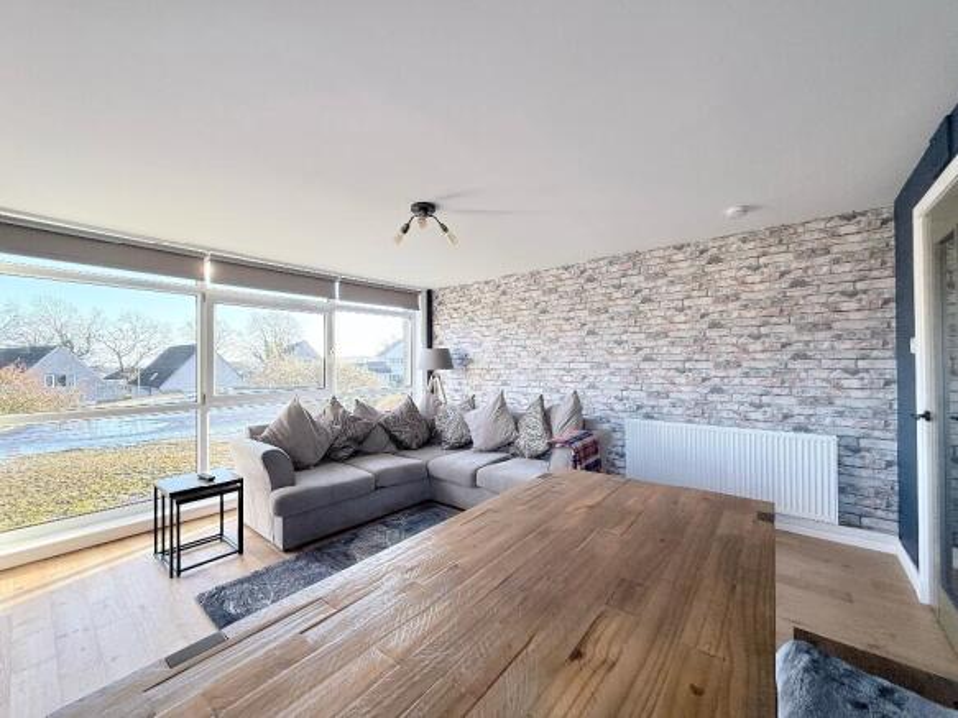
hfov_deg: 102.1
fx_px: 387
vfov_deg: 85.7
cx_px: 479
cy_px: 359
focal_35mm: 14
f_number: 2.2
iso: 80
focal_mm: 2.22
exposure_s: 1/99
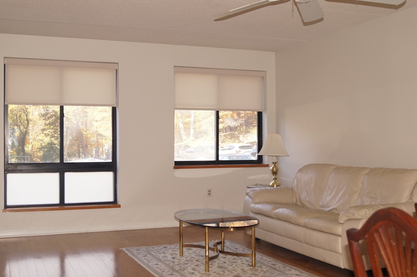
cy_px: 138
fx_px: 521
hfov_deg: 43.7
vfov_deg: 29.8
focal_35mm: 45
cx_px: 208
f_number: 5.6
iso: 400
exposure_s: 1/100
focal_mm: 30
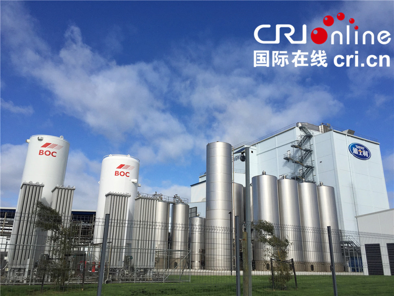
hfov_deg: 61.7
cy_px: 148
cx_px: 197
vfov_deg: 48.2
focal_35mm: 29
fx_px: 330
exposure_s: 1/3597
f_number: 2.2
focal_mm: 4.15
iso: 32
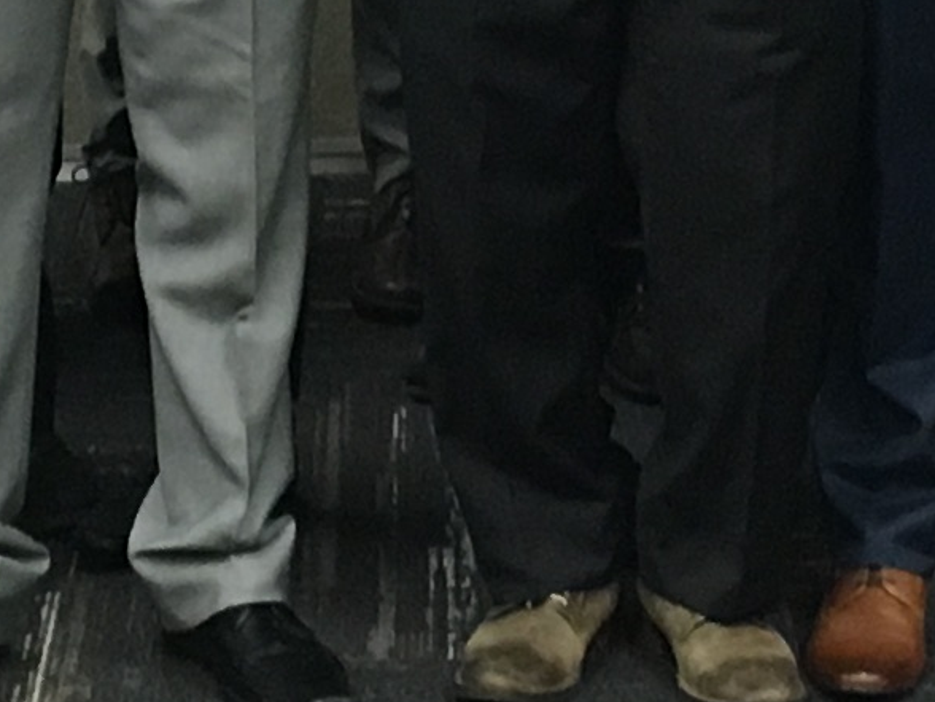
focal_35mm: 199
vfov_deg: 7.3
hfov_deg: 9.9
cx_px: 364
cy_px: -465
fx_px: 5375
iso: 125
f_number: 2.2
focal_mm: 4.15
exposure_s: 1/30
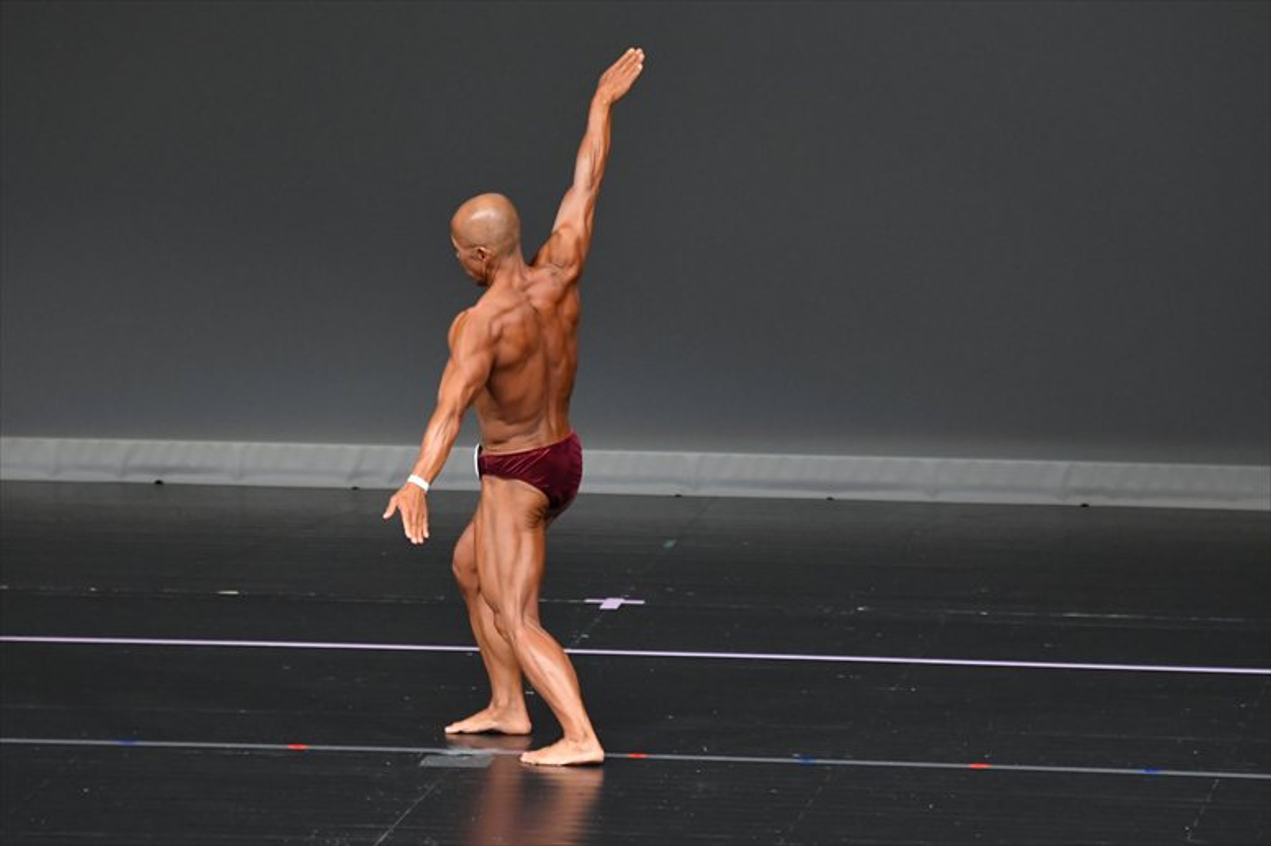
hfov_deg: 6.0
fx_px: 12175
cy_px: 423
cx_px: 636
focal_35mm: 345
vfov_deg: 4.0
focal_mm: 230
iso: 4000
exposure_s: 1/400
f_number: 5.6
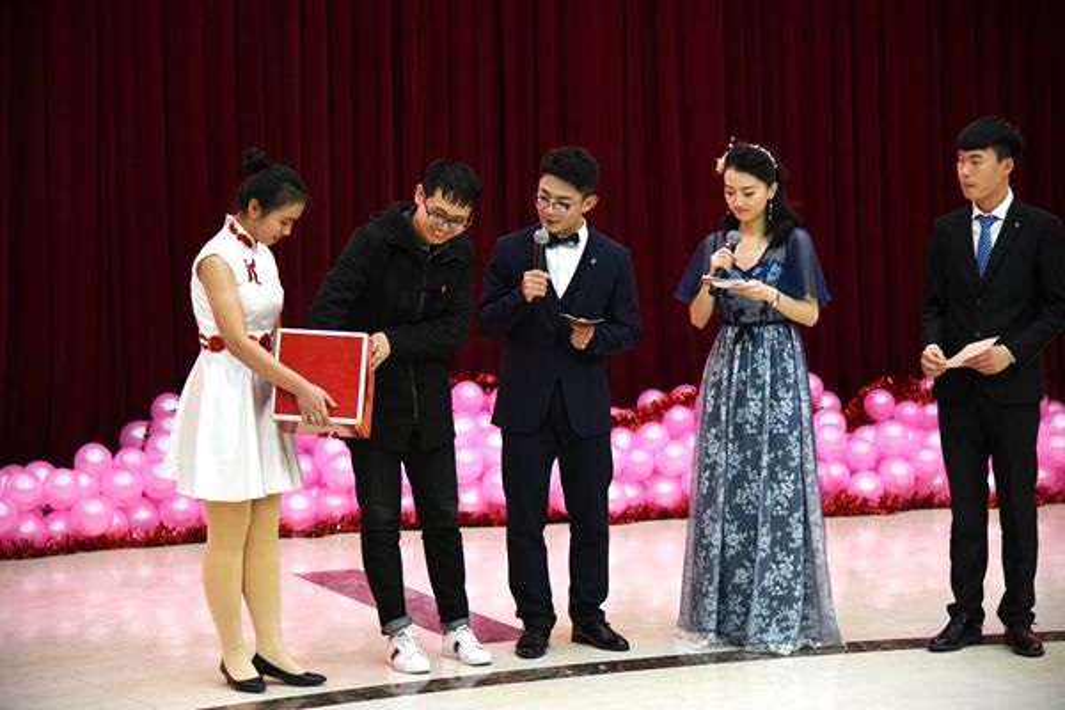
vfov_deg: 18.2
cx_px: 532
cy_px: 355
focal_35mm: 75
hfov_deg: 27.0
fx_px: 2219
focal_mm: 75
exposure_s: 1/250
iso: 3200
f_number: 4
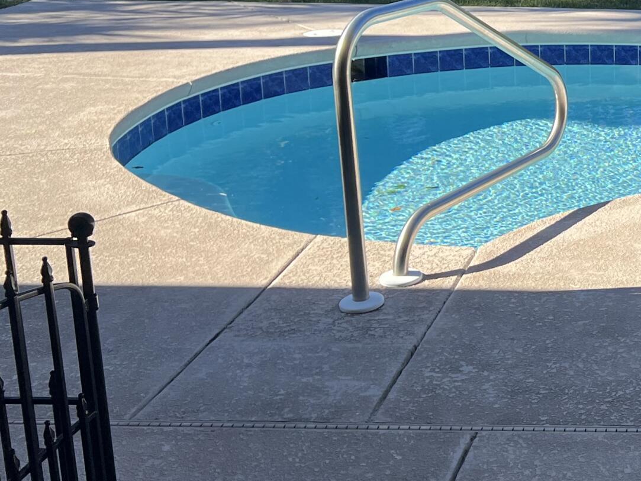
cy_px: 99
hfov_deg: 24.3
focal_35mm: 72
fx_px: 1334
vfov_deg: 20.2
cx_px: 784
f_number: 1.5
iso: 50
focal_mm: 5.7
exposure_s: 1/1869
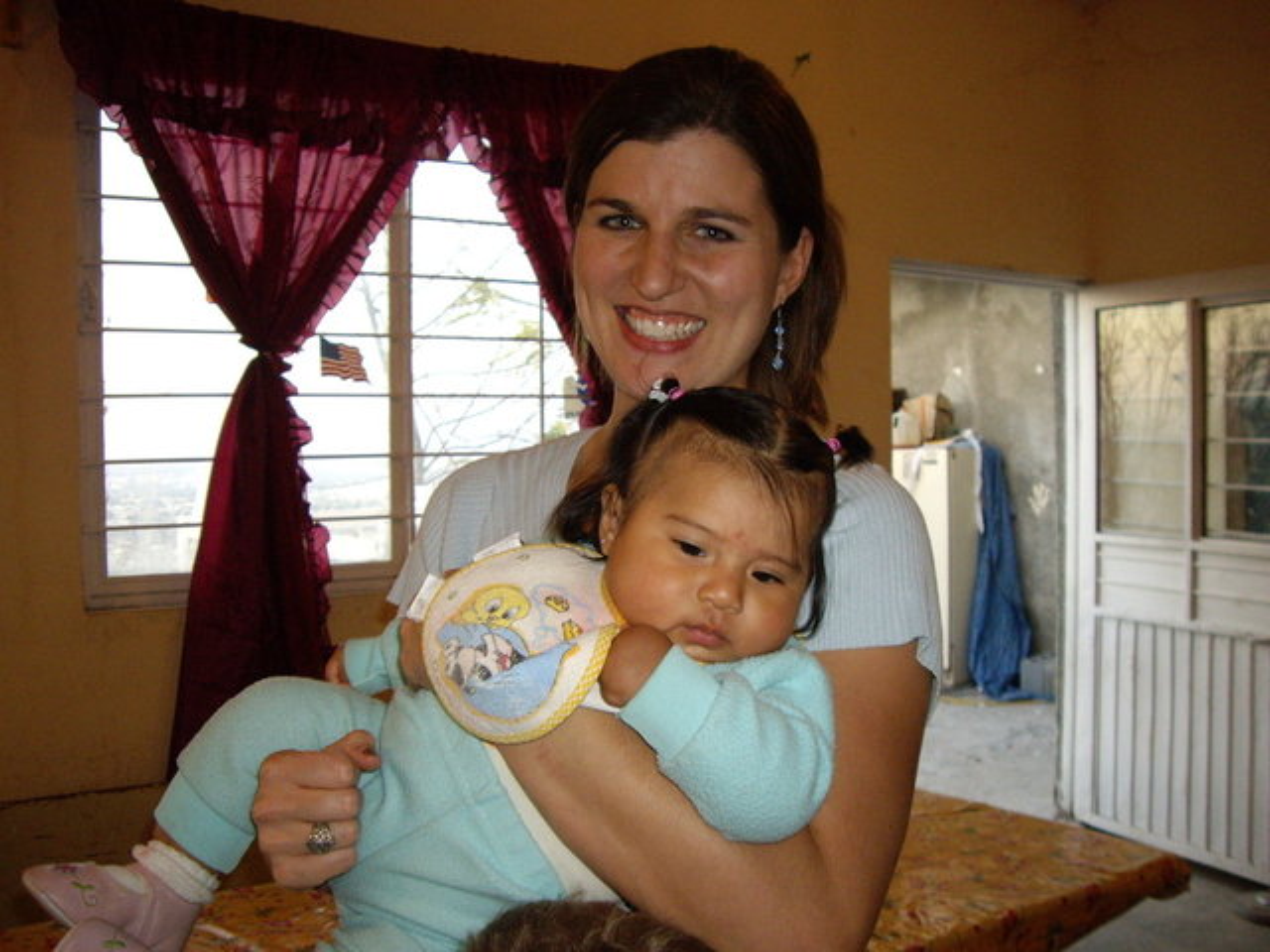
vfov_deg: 37.7
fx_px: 1394
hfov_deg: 49.0
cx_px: 635
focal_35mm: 38
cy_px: 476
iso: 200
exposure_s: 1/40
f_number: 2.7
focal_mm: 6.2
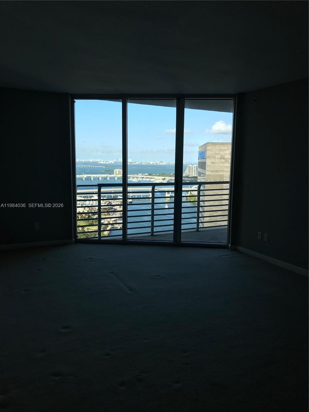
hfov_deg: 49.7
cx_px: 154
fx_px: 333
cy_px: 206
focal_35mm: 28
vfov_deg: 63.4
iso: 20
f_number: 1.8
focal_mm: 3.99
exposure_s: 1/887
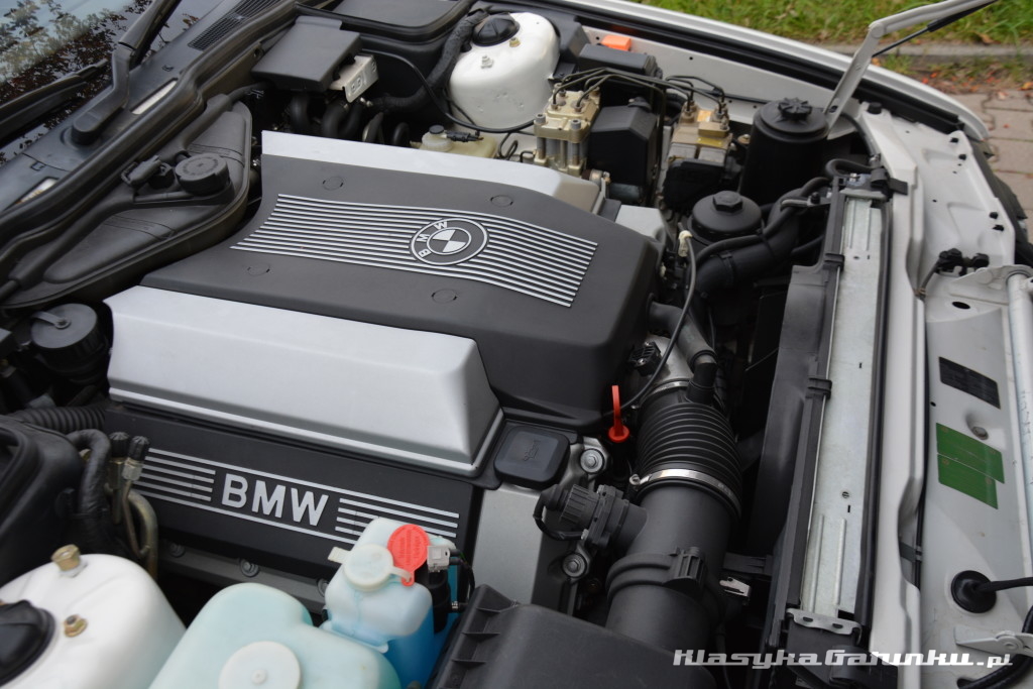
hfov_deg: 59.5
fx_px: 904
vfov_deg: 41.7
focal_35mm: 32
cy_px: 344
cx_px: 516
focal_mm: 21
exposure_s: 1/125
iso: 400
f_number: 5.6
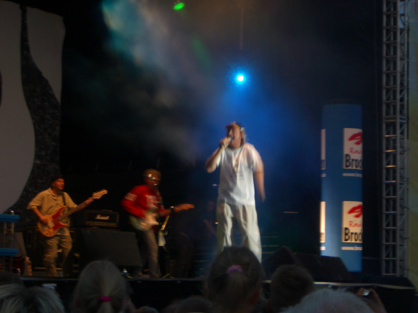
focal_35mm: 105
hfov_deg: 18.7
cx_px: 209
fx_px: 1268
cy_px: 156
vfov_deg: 14.1
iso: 50
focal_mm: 17.4
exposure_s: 1/8
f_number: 4.8
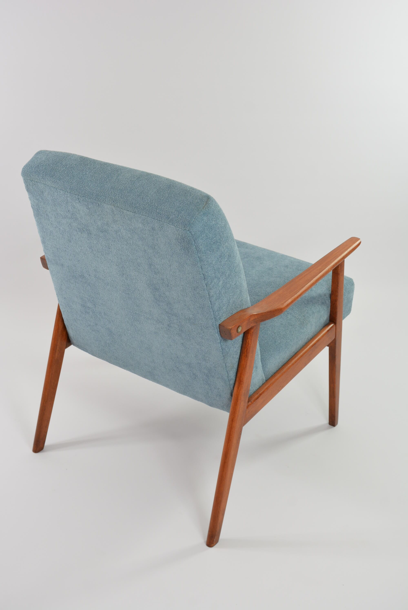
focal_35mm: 51
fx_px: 865
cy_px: 305
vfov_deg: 38.9
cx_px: 204
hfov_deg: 26.5
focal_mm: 34
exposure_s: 1/60
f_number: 7.1
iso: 400
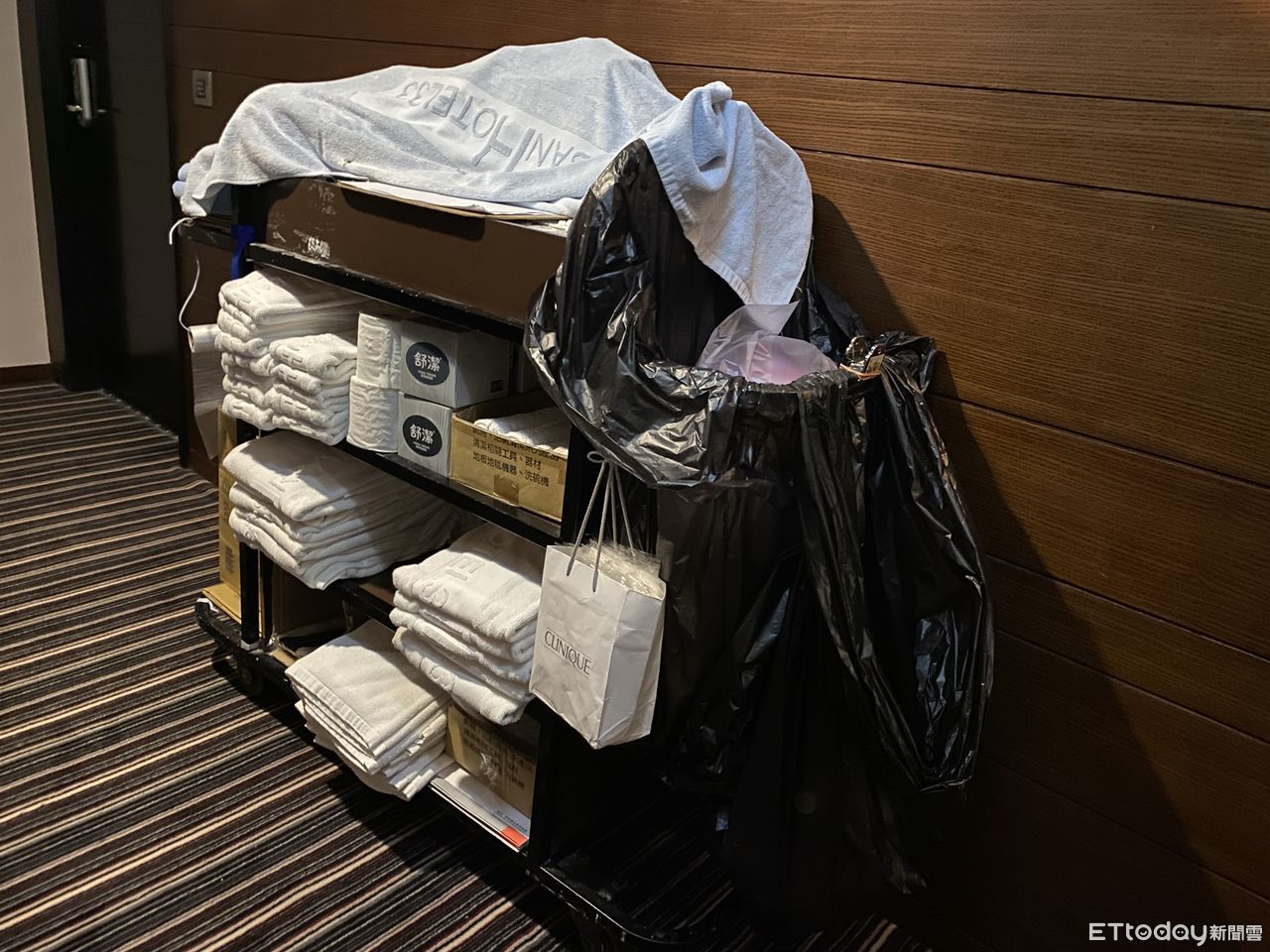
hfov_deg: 67.3
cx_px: 635
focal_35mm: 26
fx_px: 954
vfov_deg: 53.1
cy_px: 476
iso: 500
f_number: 1.8
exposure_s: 1/8
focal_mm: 4.25
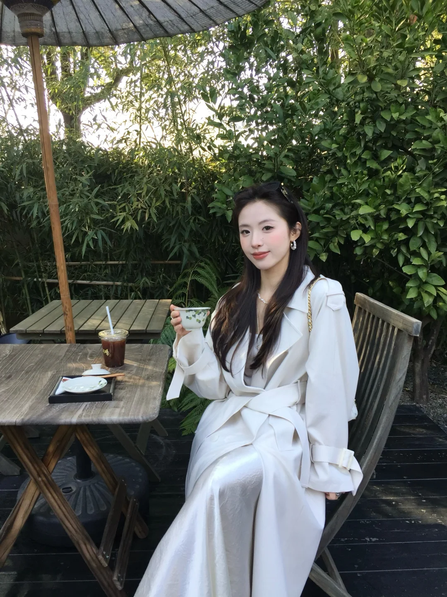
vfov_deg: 61.7
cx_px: 224
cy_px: 298
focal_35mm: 29
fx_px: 499
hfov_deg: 48.2
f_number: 2.2
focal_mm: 4.15
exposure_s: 1/100
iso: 32
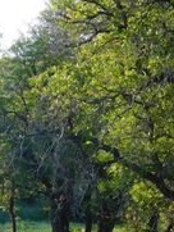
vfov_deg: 12.1
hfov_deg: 8.9
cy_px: 172
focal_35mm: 163
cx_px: -64
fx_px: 1091
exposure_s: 1/160
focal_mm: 10.4
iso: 125
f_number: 4
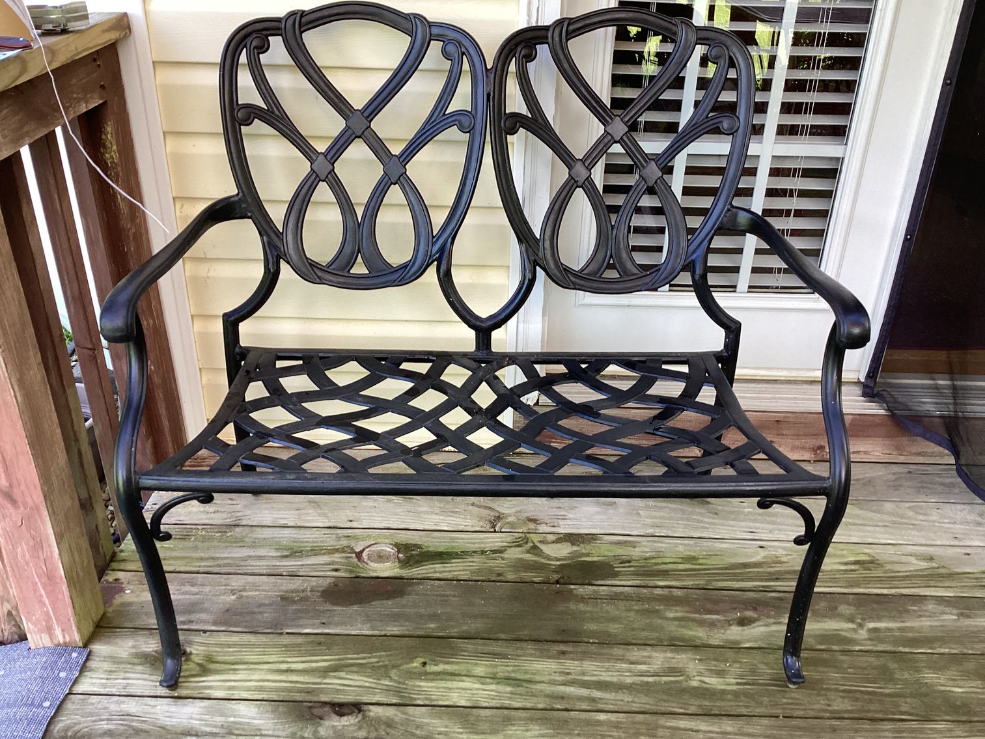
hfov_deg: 58.3
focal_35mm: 31
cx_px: 492
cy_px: 370
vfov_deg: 45.4
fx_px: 882
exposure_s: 1/120
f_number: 2.4
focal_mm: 3.3
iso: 64
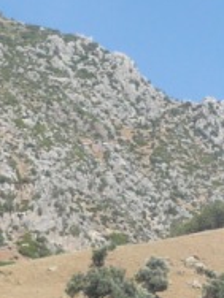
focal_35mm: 191
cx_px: 303
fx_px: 1648
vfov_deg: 10.3
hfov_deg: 7.7
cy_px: 195
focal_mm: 5.8
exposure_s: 1/160
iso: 100
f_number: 8
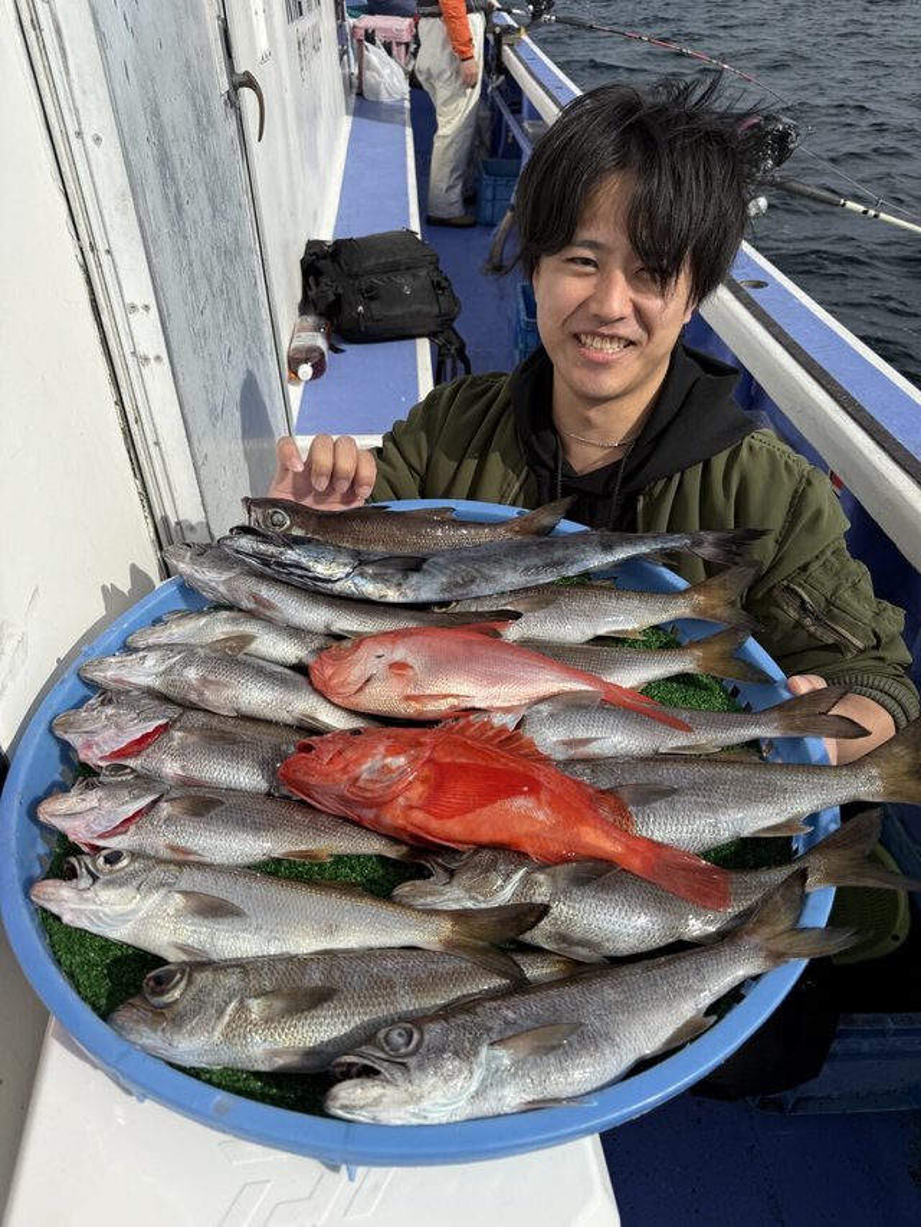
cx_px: 460
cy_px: 614
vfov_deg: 71.6
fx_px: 851
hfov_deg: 56.8
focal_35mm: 24
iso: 80
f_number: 1.78
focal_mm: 6.76
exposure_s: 1/7353
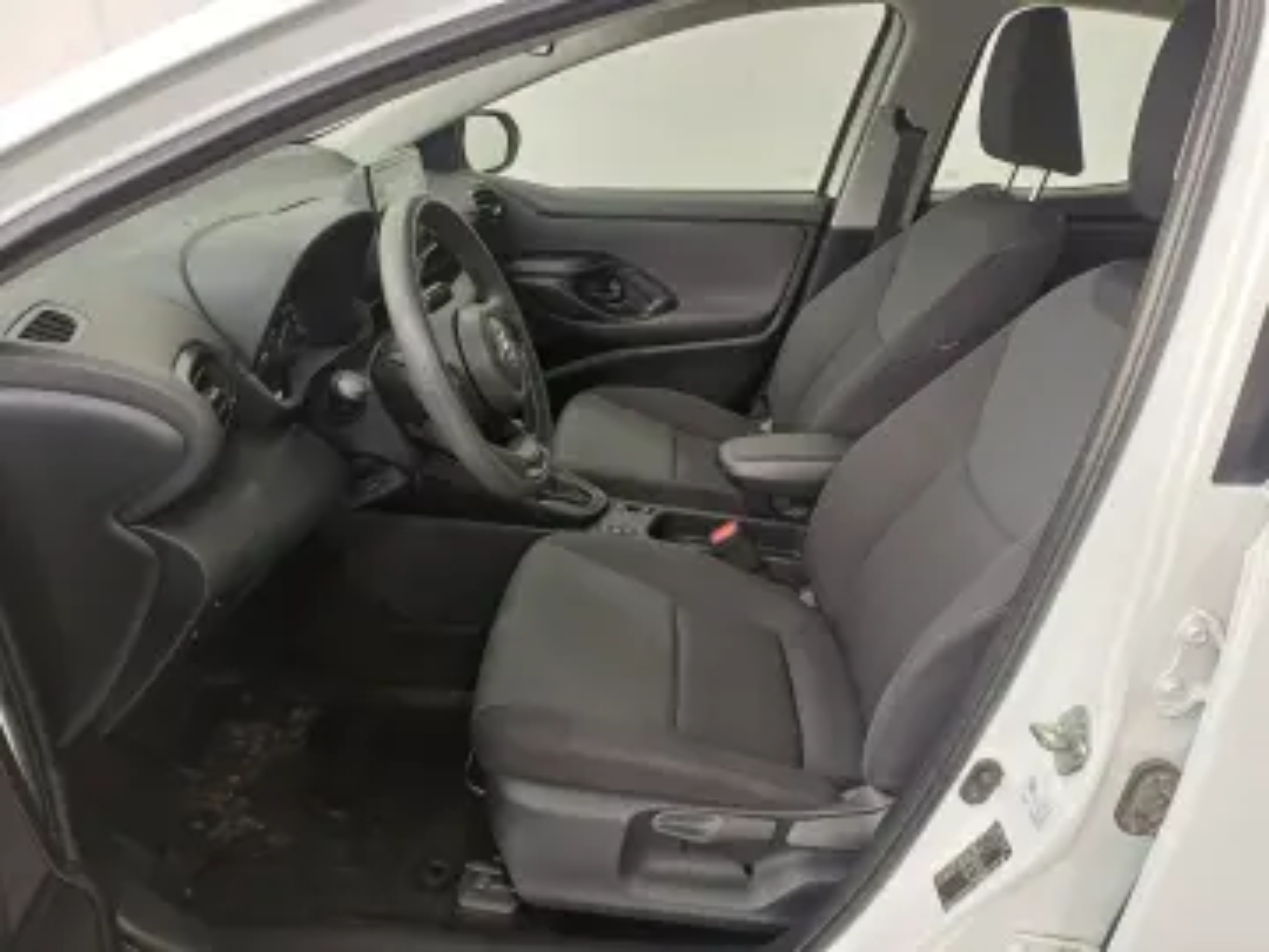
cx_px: 634
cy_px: 476
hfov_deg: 69.4
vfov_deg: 54.9
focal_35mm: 25
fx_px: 916
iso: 100
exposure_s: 1/60
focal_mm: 4.65
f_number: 1.8
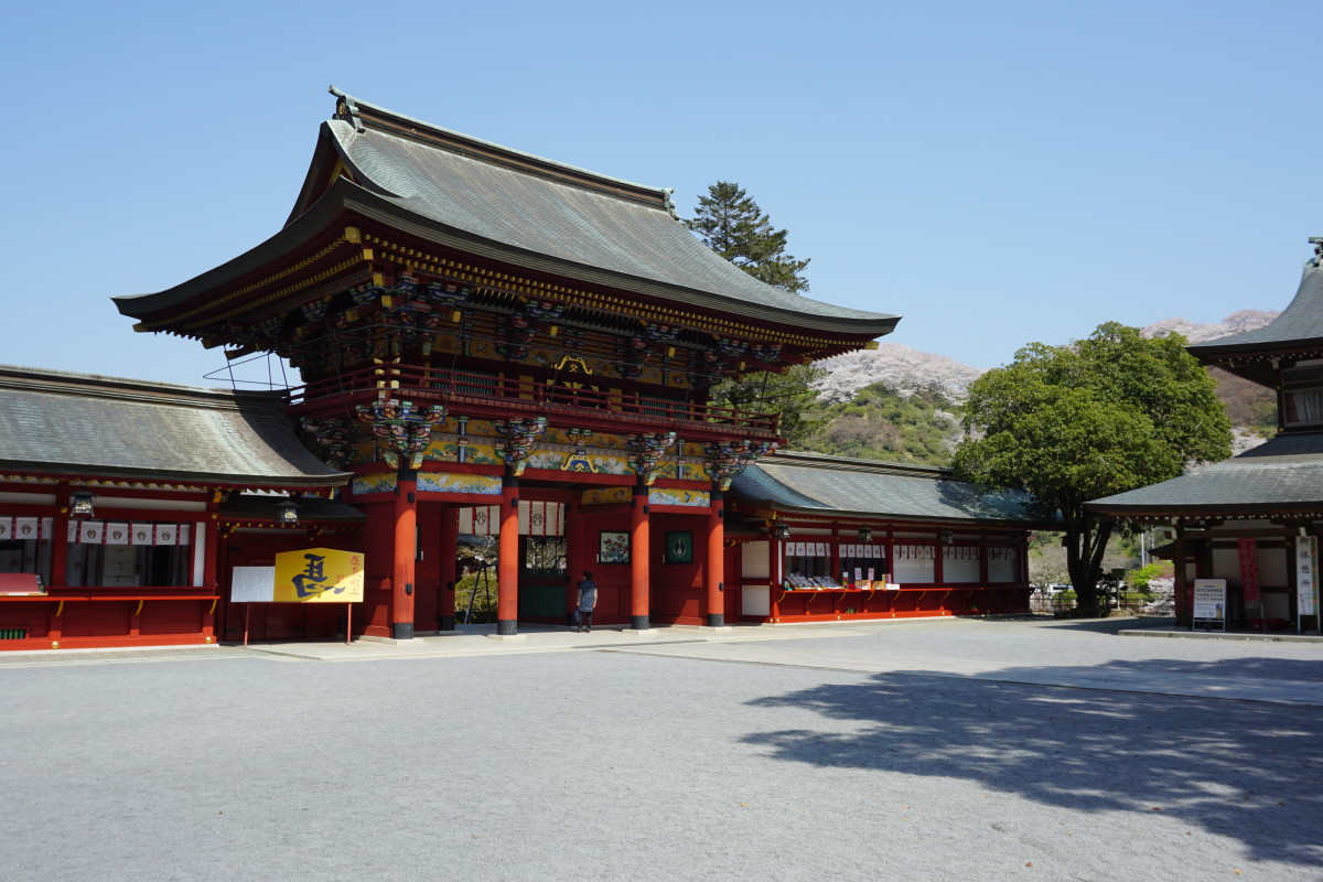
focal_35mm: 32
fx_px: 1158
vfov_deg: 41.7
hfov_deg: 59.5
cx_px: 662
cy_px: 441
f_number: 11
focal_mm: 21
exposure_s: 1/125
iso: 100
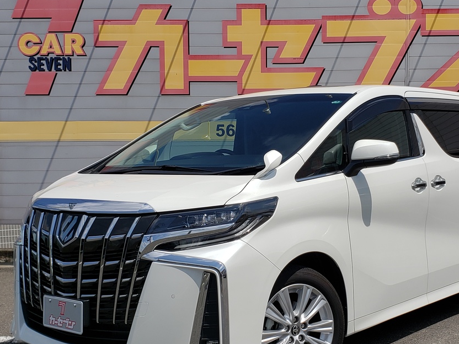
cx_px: 273
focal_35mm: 32
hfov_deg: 56.4
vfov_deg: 44.1
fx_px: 424
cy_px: 186
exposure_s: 1/3674
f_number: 2.4
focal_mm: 4.3
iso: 50
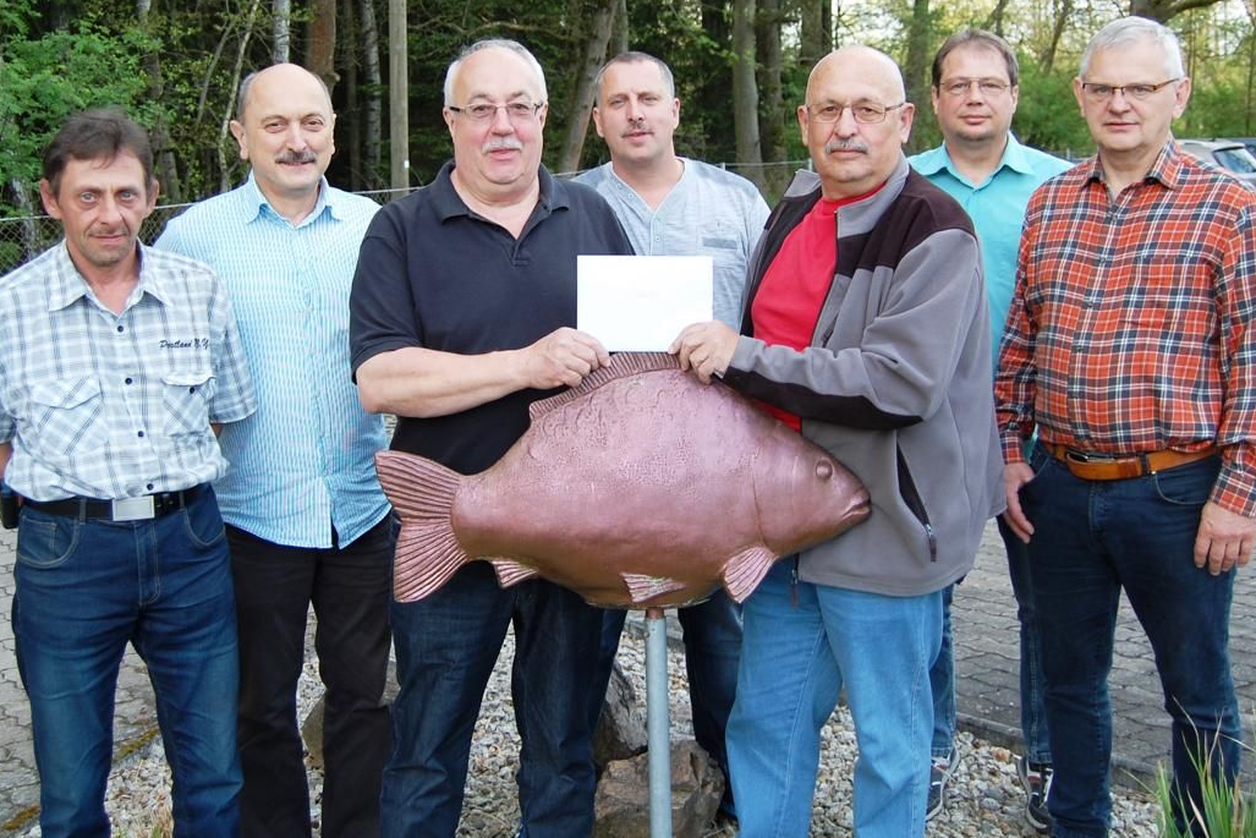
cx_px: 618
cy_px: 398
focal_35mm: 37
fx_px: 1291
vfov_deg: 35.9
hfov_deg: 51.9
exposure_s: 1/80
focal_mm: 22
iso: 200
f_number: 4.5
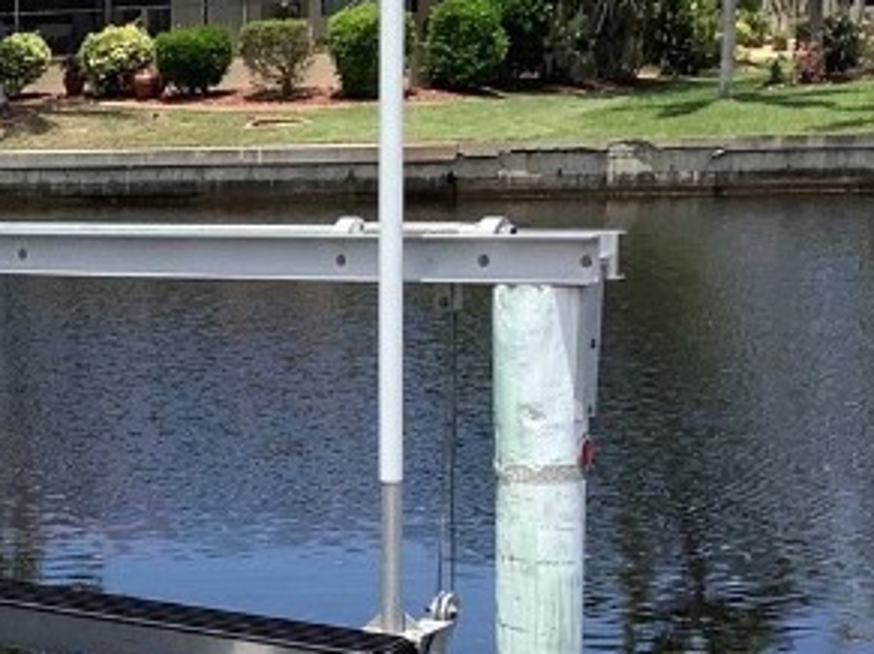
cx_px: -138
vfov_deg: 13.3
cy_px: 738
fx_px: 2751
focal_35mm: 109
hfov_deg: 17.3
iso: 25
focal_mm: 3.3
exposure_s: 1/1852
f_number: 2.4
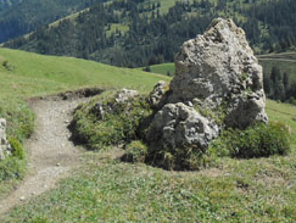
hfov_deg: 37.7
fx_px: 428
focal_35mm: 50
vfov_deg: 28.3
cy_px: 34
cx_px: 96
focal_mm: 4.9
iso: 80
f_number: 3.5
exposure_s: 1/608
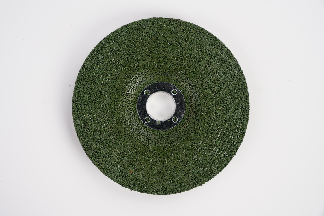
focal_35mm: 50
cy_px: 108
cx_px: 162
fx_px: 453
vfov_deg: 26.9
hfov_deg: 39.4
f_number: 5.6
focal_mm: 50.3
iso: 500
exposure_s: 1/100
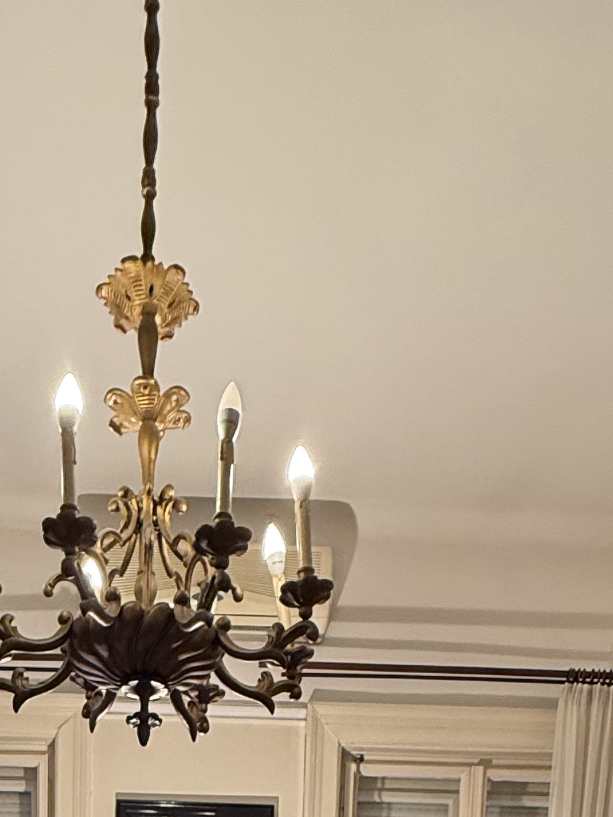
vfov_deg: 25.8
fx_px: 1086
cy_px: 1314
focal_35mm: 46
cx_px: 170
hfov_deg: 31.1
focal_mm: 2.22
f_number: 2.2
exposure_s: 1/100
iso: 200
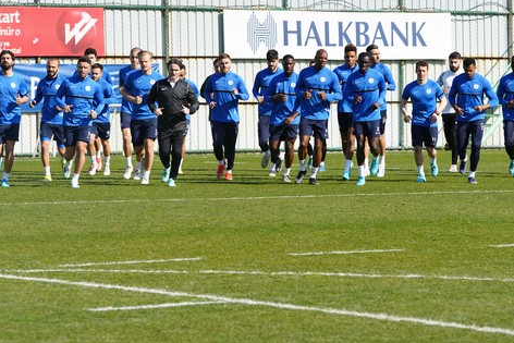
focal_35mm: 213
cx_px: 259
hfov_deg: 9.7
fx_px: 3042
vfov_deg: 6.5
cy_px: 101
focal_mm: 150
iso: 3200
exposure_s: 1/8000
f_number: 5.6
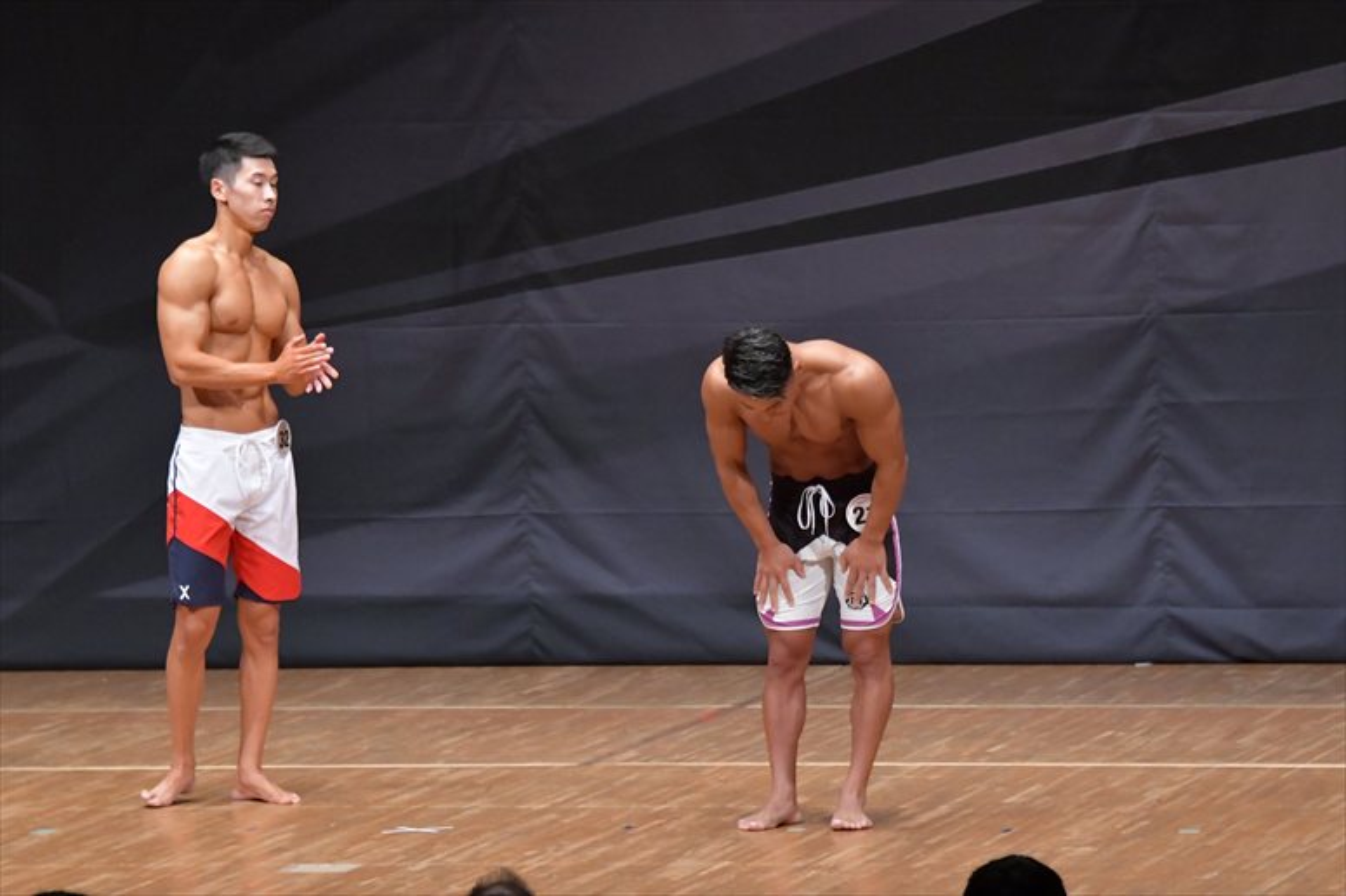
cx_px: 673
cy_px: 448
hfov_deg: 8.6
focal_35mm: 240
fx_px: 8969
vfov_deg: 5.7
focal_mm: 160
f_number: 5.6
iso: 6400
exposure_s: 1/400
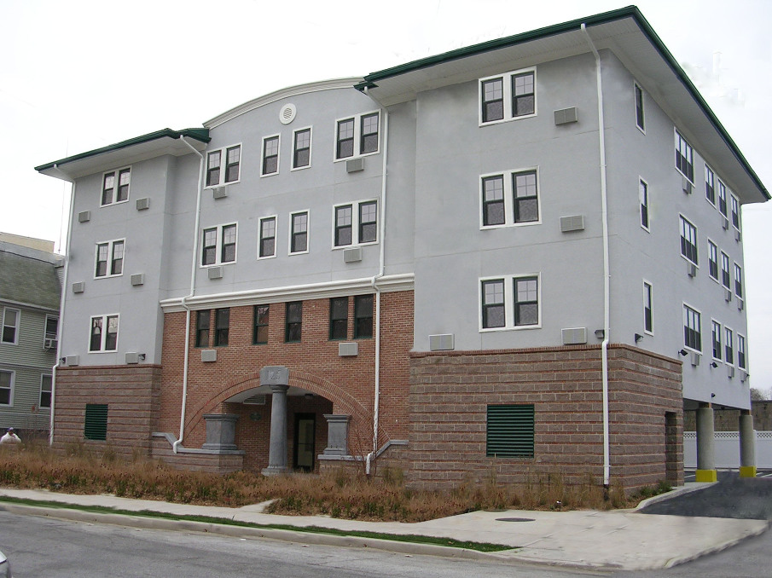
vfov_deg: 37.7
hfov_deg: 49.0
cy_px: 289
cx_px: 386
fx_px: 847
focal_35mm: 38
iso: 50
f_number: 2.8
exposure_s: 1/120
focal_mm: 5.8
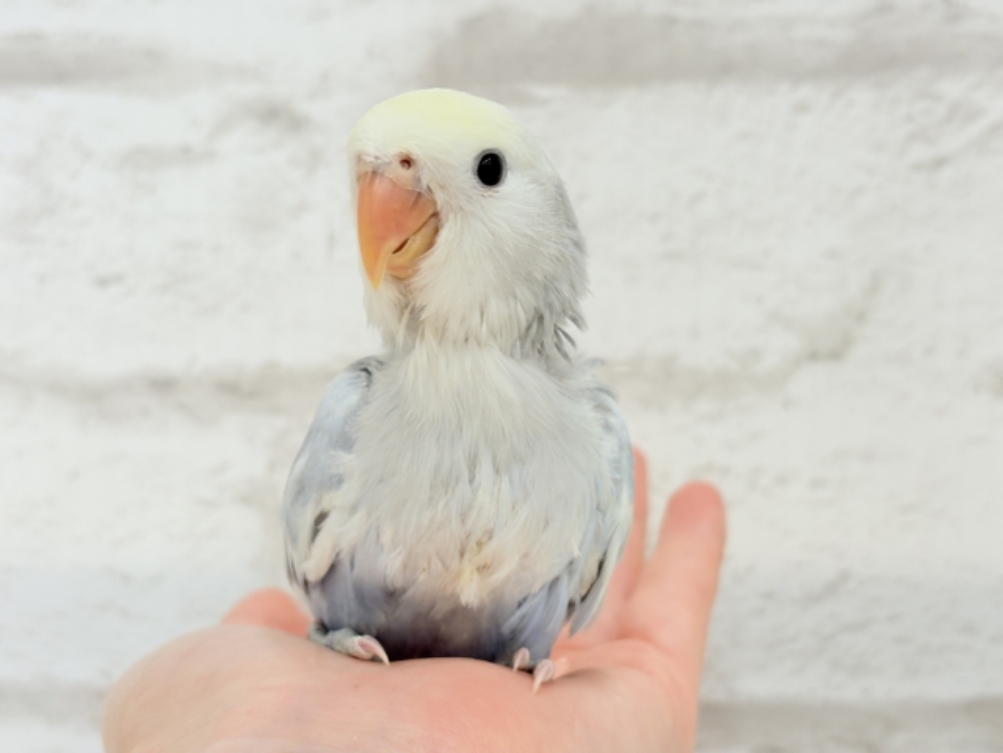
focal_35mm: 52
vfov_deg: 28.0
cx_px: 502
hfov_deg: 36.8
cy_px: 376
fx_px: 1507
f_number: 1.6
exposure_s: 1/50
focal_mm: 5.96
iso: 40
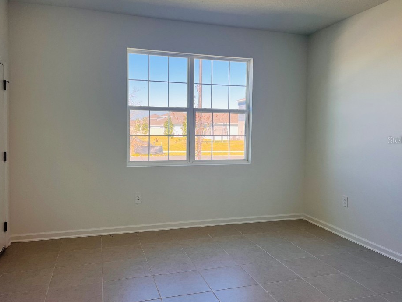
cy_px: 140
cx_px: 205
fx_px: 337
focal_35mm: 29
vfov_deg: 48.2
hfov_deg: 61.6
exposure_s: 1/289
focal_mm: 5.7
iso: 50
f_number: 1.5
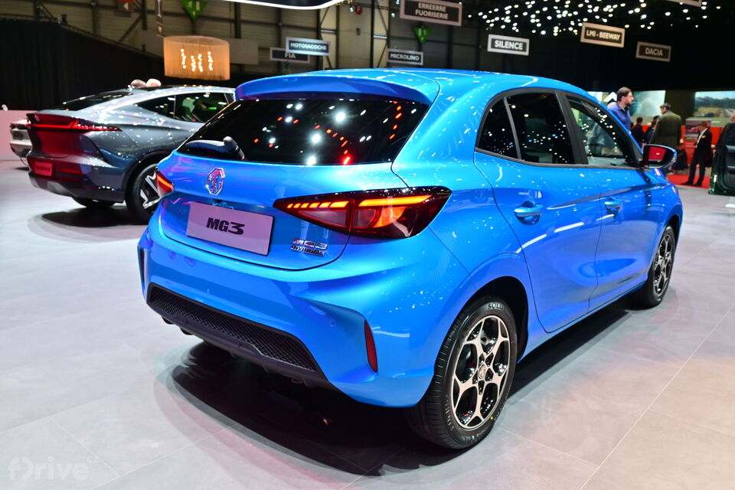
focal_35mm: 29
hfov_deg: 63.2
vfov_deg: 44.6
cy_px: 245
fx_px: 597
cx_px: 368
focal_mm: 19.5
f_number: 5.6
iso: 800
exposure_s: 1/125
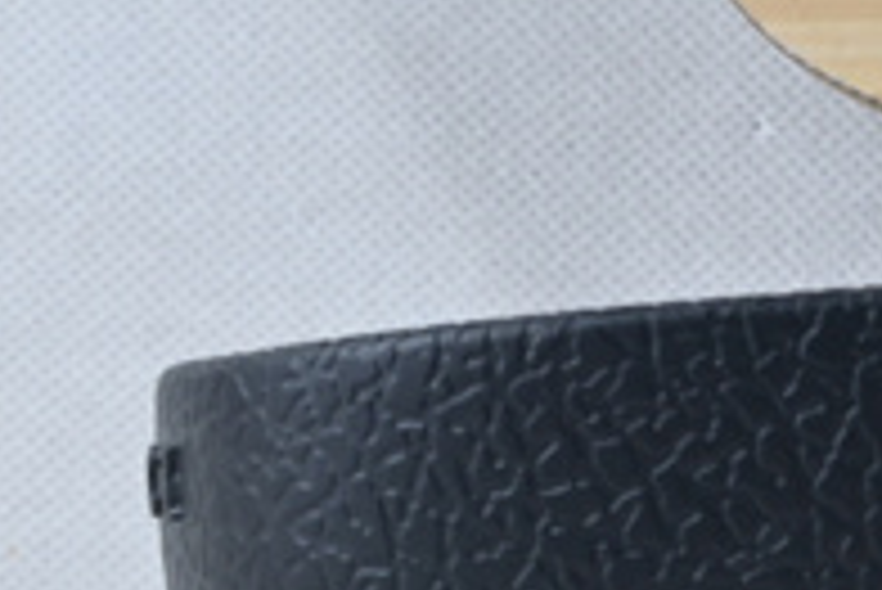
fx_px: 5860
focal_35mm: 239
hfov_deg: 8.1
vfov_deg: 5.7
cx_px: 1940
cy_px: -5
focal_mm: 26
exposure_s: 1/13
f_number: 10
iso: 100
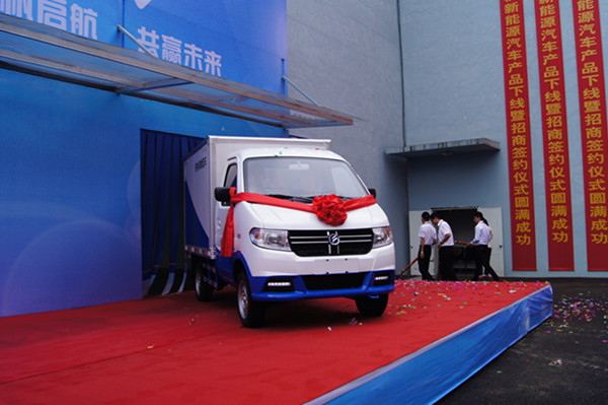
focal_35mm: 27
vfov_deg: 47.9
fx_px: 456
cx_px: 304
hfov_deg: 67.4
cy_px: 202
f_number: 11
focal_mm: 18
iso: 100
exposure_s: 1/80
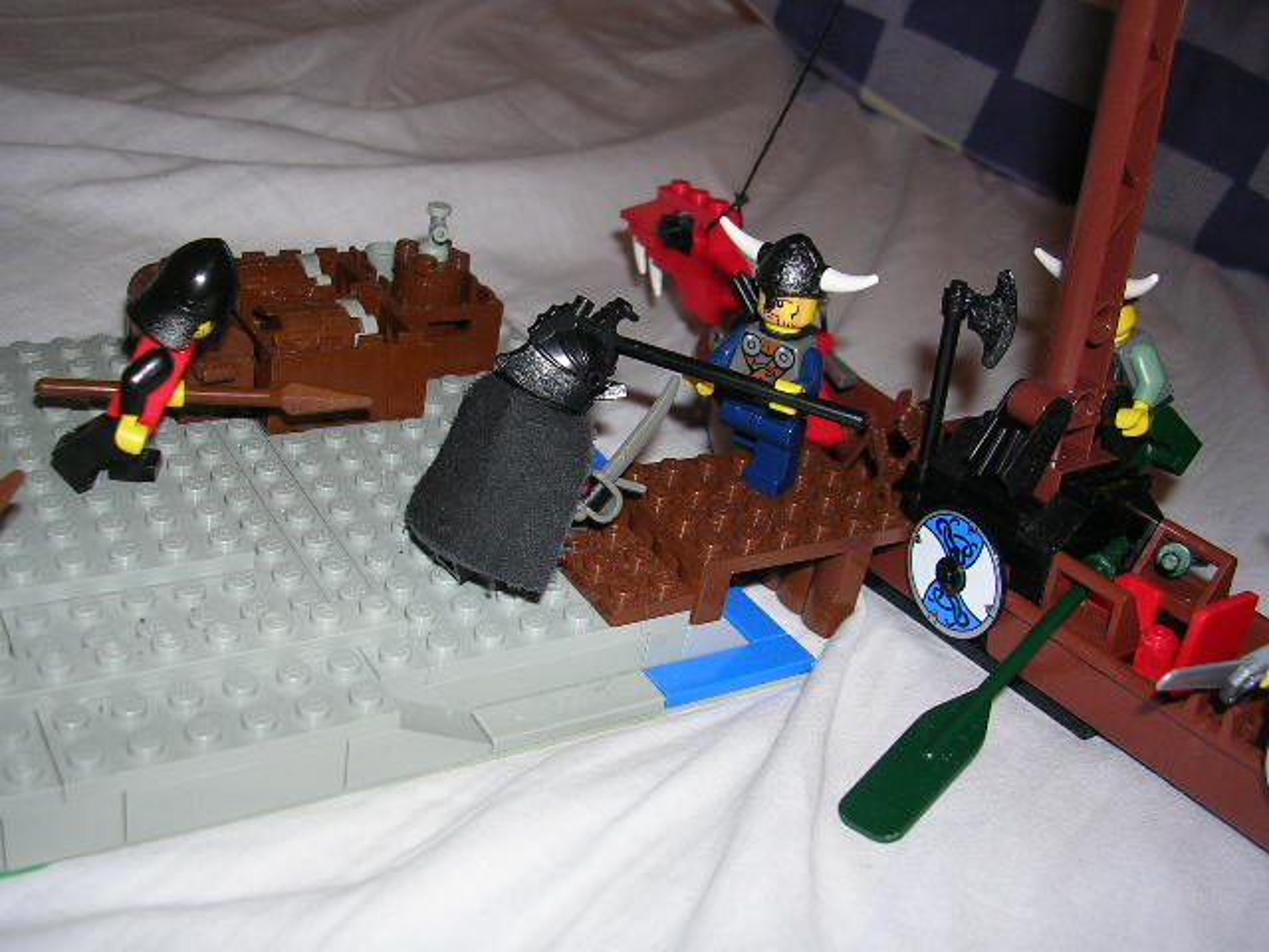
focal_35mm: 38
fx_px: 1393
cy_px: 476
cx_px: 634
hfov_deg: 49.0
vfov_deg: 37.7
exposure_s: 1/60.1
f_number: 2.8
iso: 50
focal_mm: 5.8
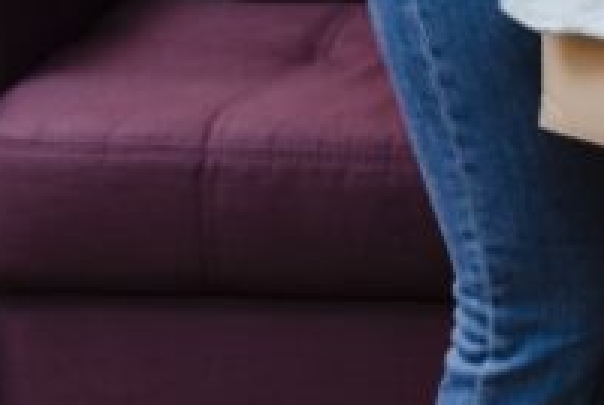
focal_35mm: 326
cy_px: -125
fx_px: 5478
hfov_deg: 6.2
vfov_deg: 4.2
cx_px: 1142
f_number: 5
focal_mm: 85
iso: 100
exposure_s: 1/160
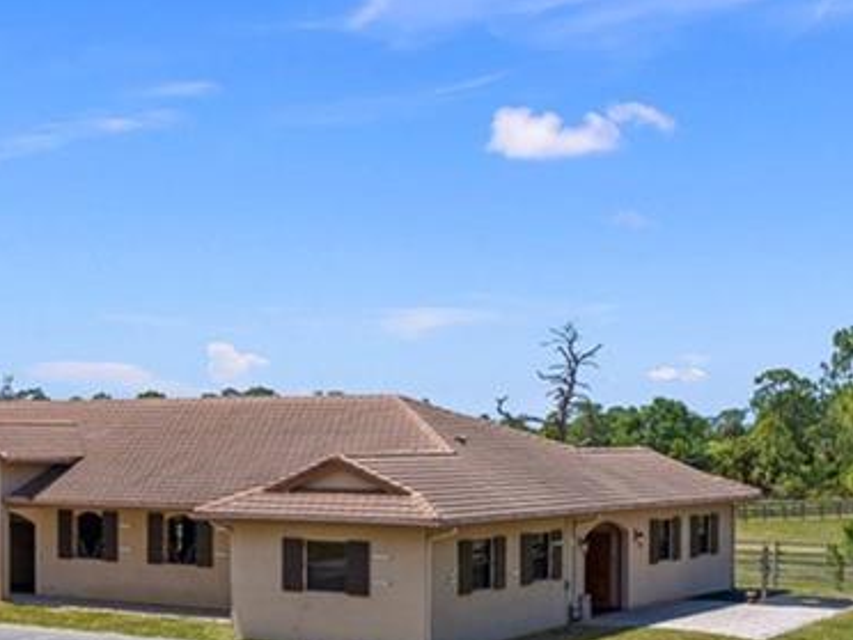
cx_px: 161
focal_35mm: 66
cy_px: 470
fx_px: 1626
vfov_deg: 22.1
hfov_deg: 28.7
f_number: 2.8
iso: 100
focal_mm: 12.29
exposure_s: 1/1250
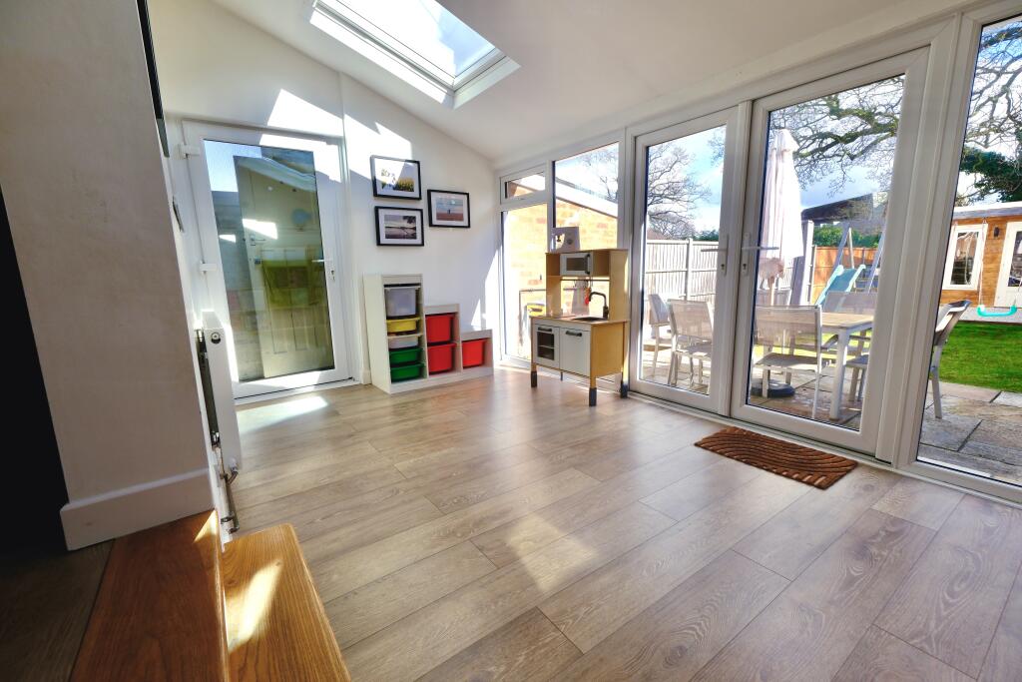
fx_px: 426
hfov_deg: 100.4
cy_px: 341
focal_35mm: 15
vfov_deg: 77.3
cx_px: 511
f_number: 9
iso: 160
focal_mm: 9.9
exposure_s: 1/60
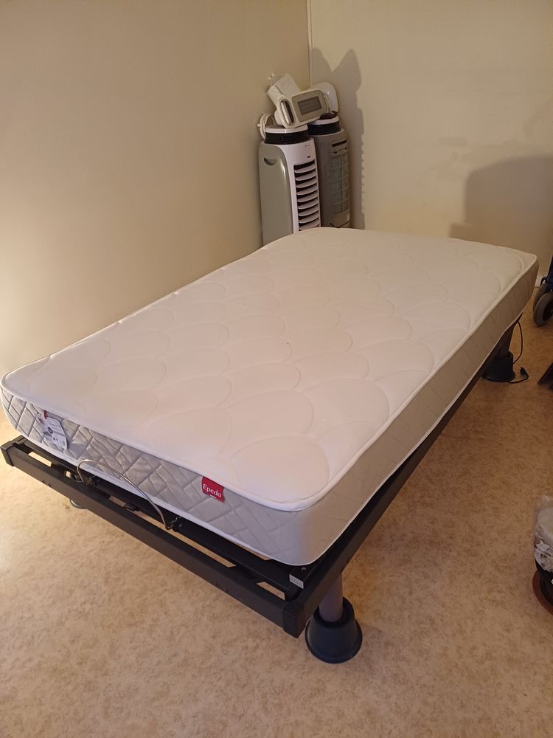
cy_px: 369
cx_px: 276
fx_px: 533
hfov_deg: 54.9
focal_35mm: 25
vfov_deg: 69.4
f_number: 1.8
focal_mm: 4.65
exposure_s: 1/33
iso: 400
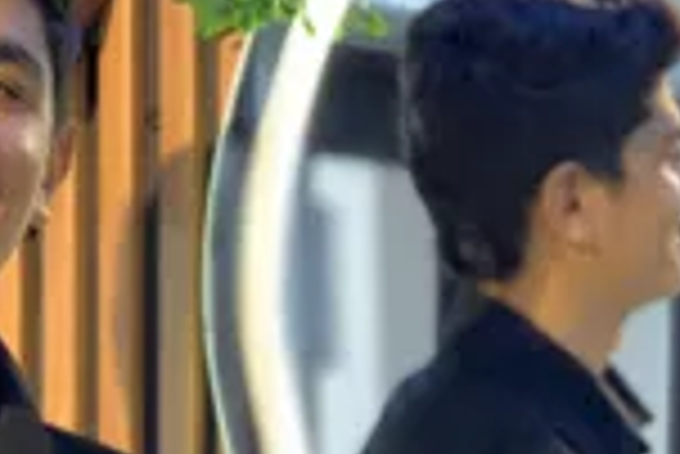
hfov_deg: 14.3
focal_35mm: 143
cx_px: 216
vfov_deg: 9.5
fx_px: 2704
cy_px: 494
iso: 64
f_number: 2.4
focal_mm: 6
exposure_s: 1/50
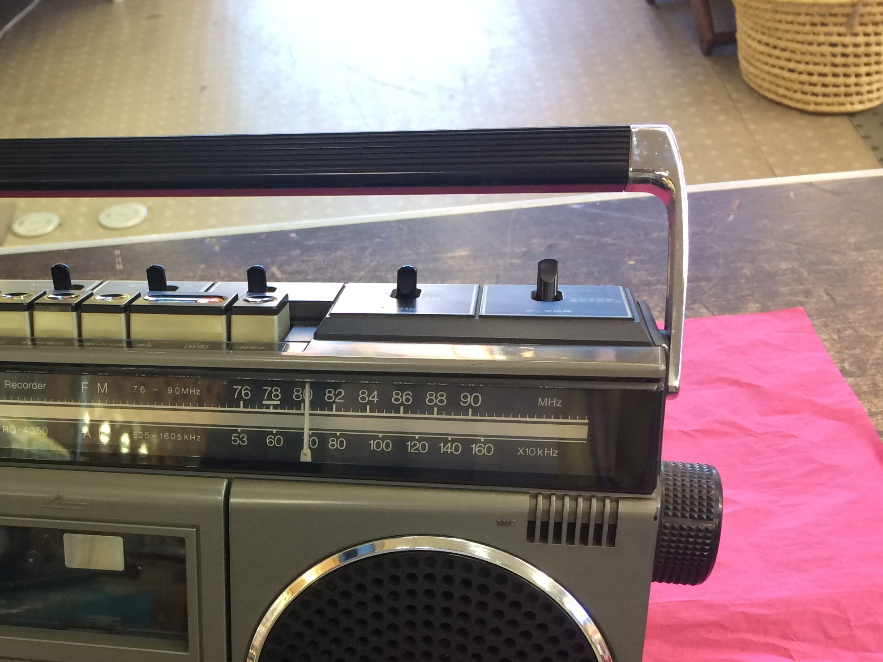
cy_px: 533
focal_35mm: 48
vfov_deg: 29.6
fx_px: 1224
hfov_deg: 37.9
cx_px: 154
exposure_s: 1/30
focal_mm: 4.15
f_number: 2.2
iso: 50
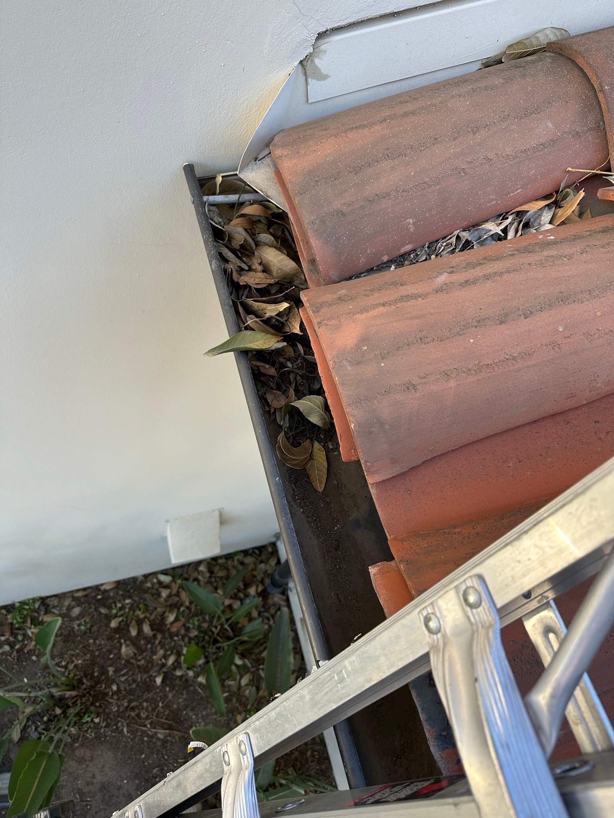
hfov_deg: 56.8
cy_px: 409
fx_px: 568
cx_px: 307
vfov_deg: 71.6
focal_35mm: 24
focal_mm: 6.86
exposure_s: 1/351
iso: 80
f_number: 1.78
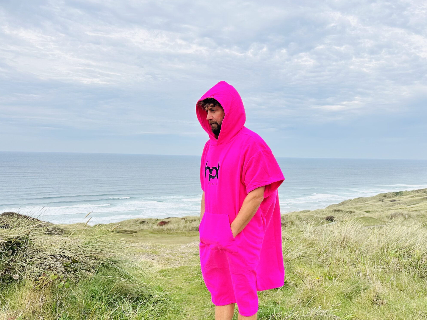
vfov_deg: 45.1
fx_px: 382
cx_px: 244
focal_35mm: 31
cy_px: 198
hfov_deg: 58.1
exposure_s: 1/3717
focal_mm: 6.86
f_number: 1.78
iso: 80
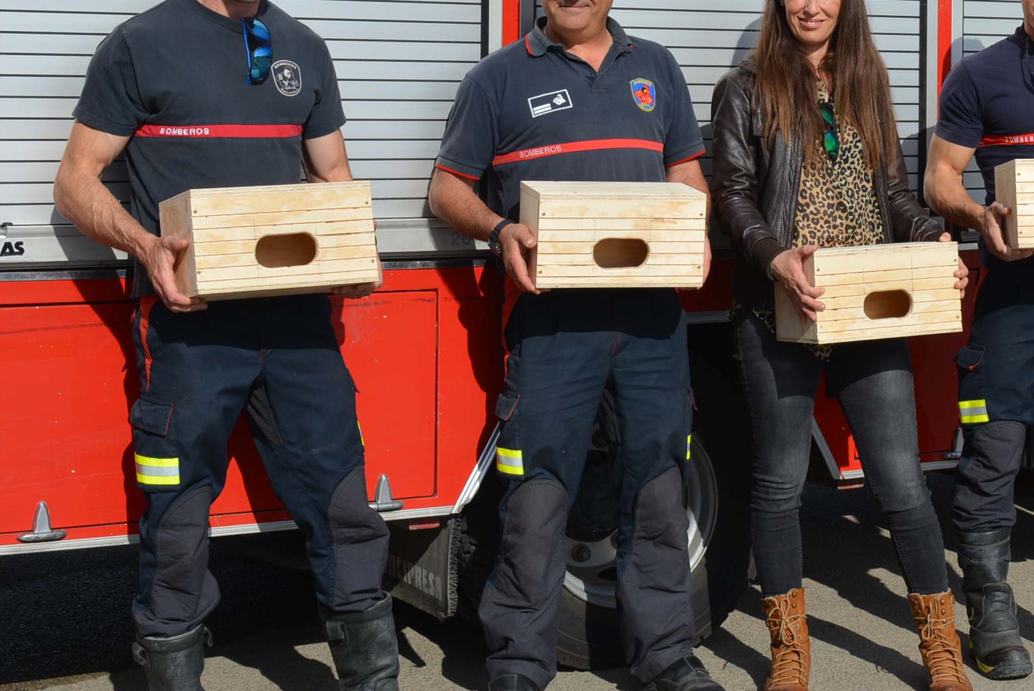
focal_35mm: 83
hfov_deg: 23.9
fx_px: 2385
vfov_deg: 16.3
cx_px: 898
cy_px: 84
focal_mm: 29
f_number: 10
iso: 100
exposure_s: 1/400
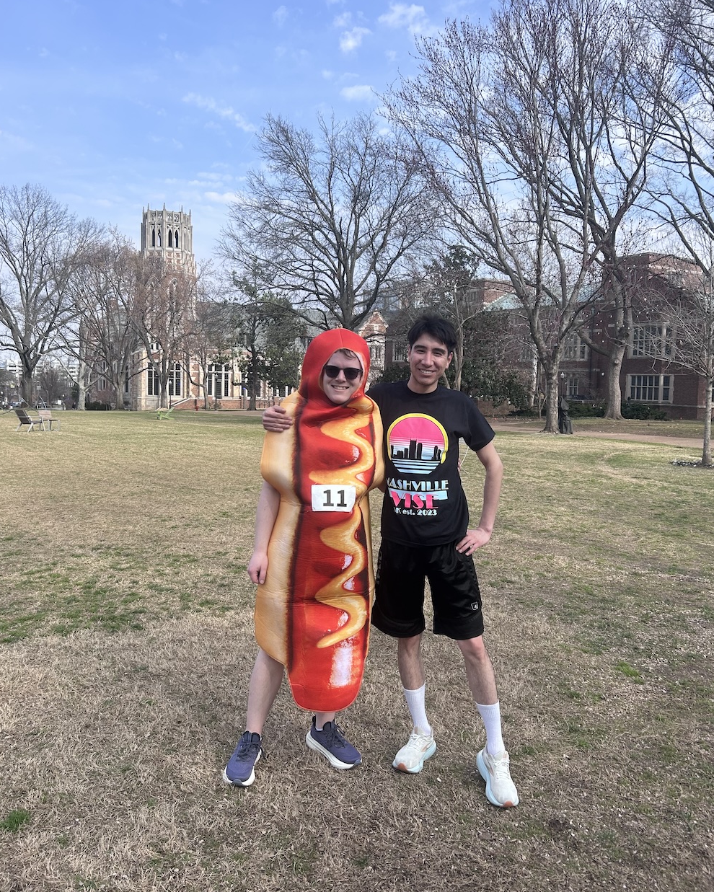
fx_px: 739
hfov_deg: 51.5
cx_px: 361
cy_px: 427
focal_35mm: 28
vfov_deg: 62.2
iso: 50
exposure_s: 1/2083
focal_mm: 5.7
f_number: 1.5
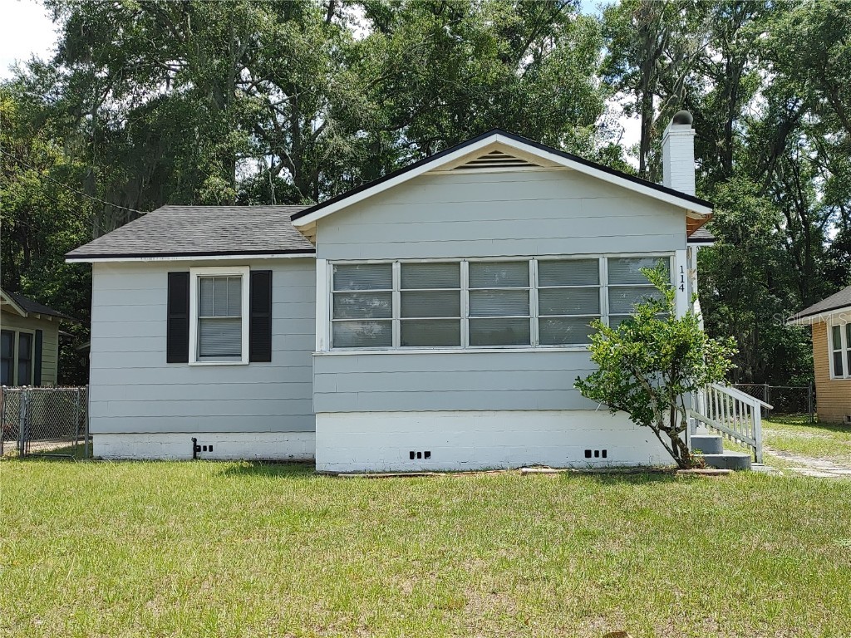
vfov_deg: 39.7
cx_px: 426
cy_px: 319
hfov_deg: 51.4
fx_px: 885
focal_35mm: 36
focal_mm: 5.58
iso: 50
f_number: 1.8
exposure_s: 1/1205
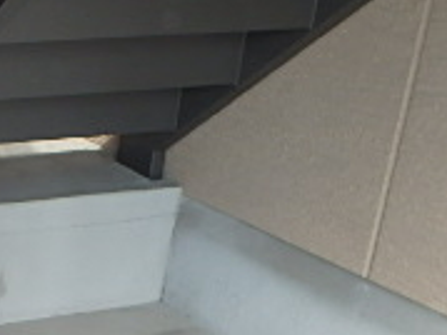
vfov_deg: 19.5
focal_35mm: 75
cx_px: -210
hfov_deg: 21.9
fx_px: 968
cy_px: 258
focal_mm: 3.7
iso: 125
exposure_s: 1/60
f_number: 3.5
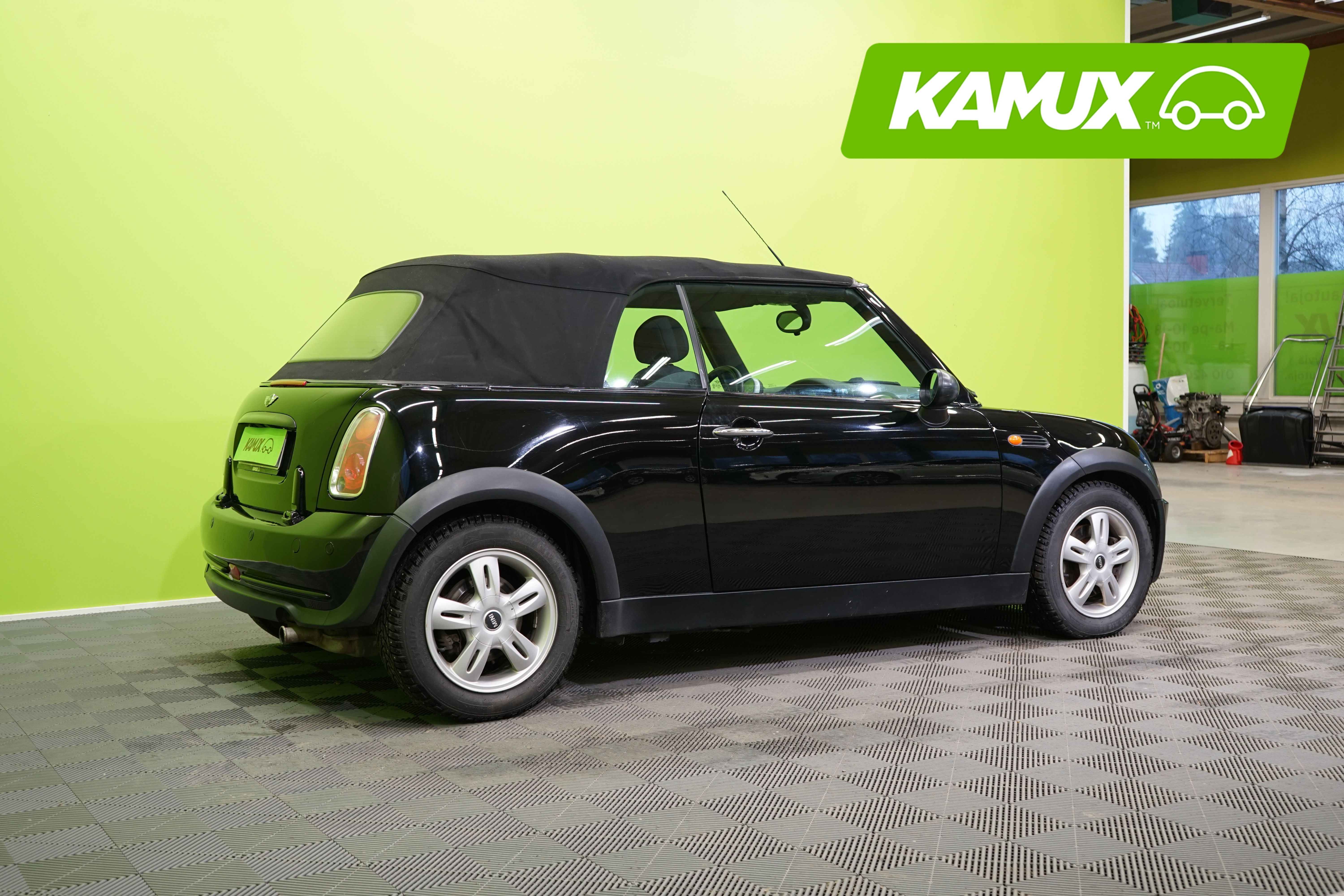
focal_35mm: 39
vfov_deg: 34.2
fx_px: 1456
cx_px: 672
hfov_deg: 49.6
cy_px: 448
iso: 500
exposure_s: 1/20
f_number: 5
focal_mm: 39
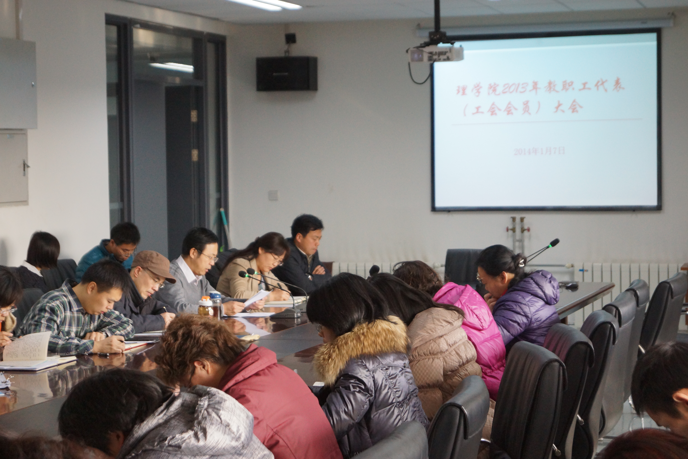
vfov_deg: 16.6
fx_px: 1577
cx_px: 344
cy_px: 230
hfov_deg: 24.6
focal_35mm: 82
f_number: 5.6
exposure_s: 1/100
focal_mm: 55
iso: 1000
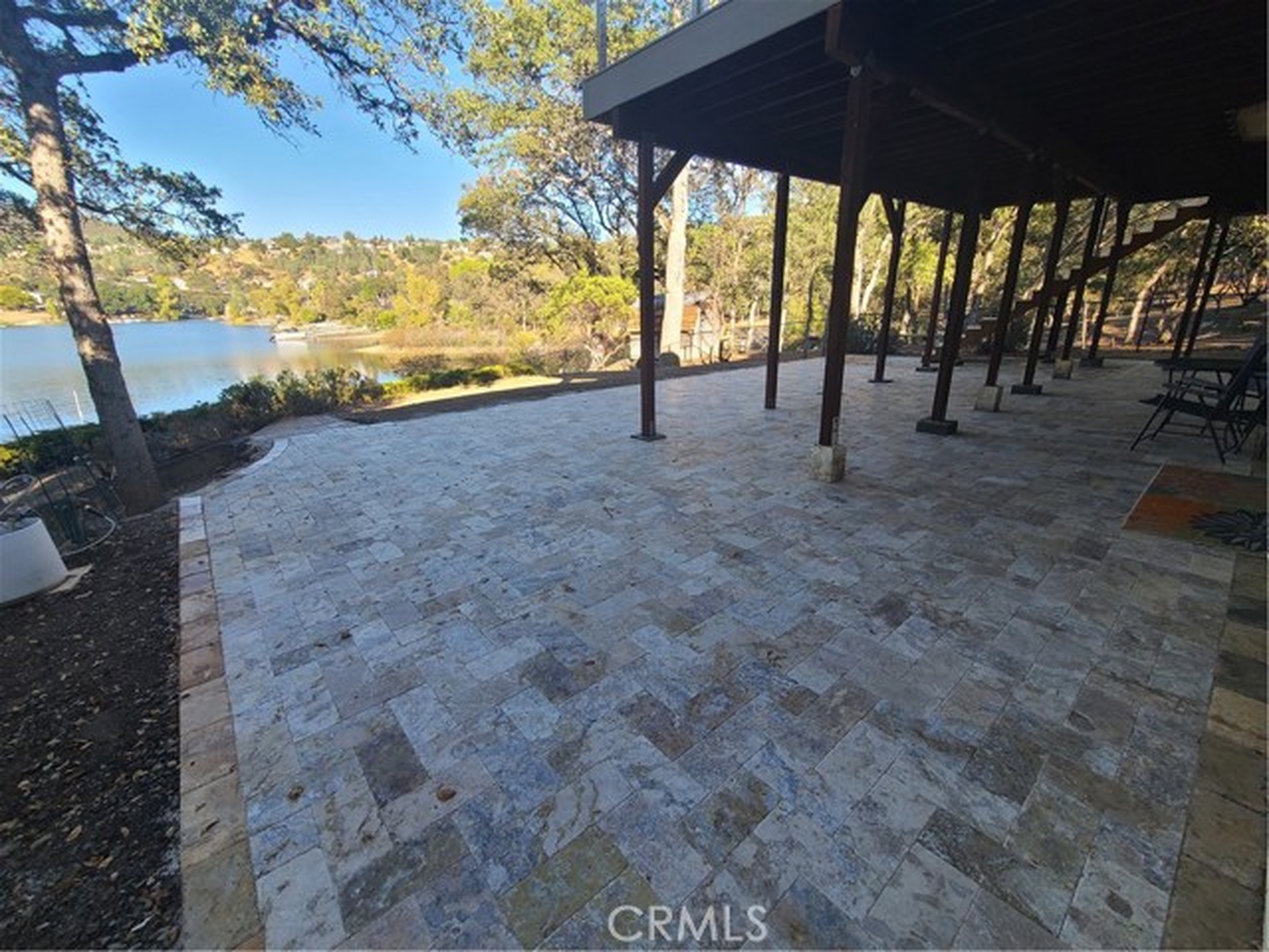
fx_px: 477
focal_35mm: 13
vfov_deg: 89.9
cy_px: 476
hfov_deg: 106.2
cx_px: 634
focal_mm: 2.2
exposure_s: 1/419
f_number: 2.2
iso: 50
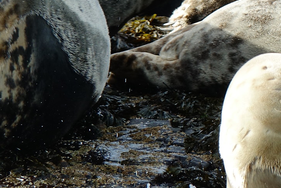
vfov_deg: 0.8
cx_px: 467
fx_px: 13435
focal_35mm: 1721
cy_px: 4
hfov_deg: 1.2
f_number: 4
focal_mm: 189.74
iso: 100
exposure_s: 1/250
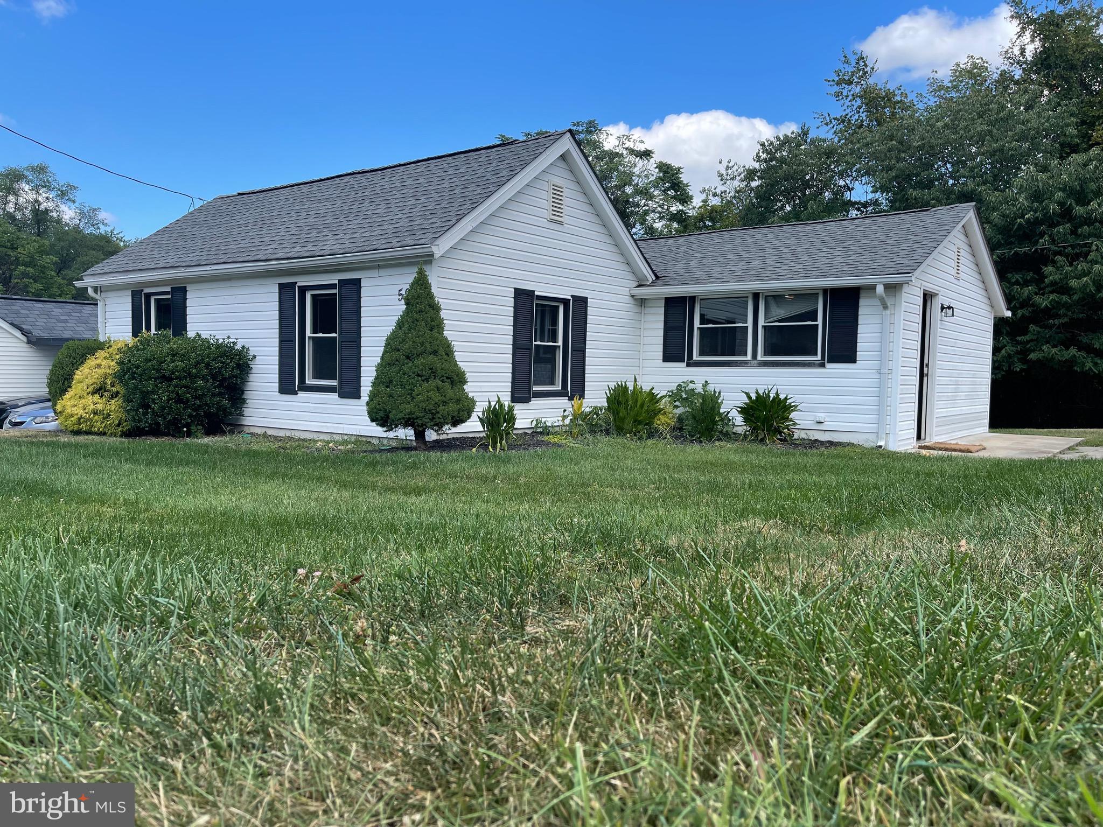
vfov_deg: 53.1
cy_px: 414
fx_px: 828
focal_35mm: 26
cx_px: 552
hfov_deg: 67.3
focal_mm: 5.1
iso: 32
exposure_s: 1/1534
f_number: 1.6
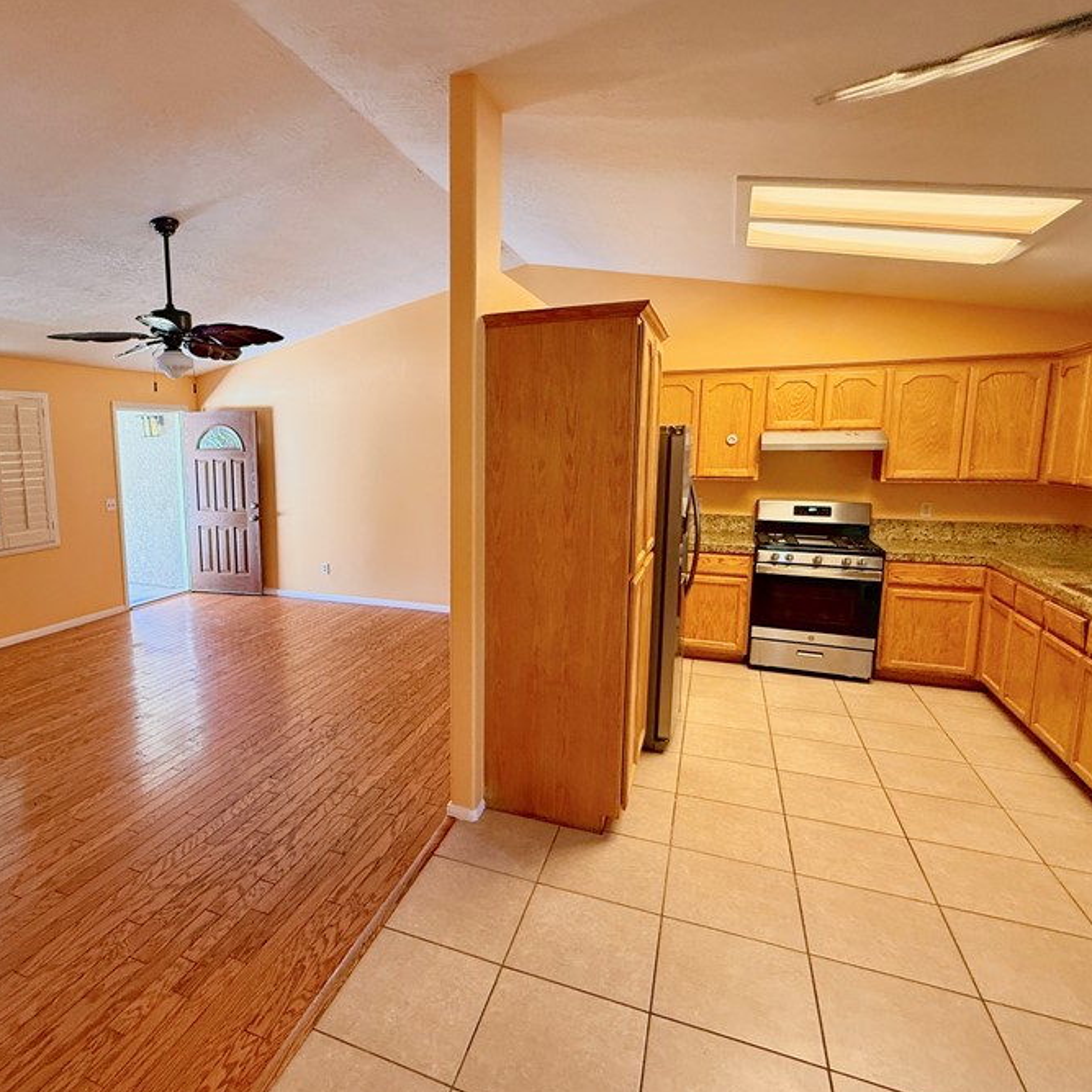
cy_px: 535
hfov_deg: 76.4
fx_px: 678
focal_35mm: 19
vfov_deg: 77.7
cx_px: 413
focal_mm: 2.22
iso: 250
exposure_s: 1/120
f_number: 2.2
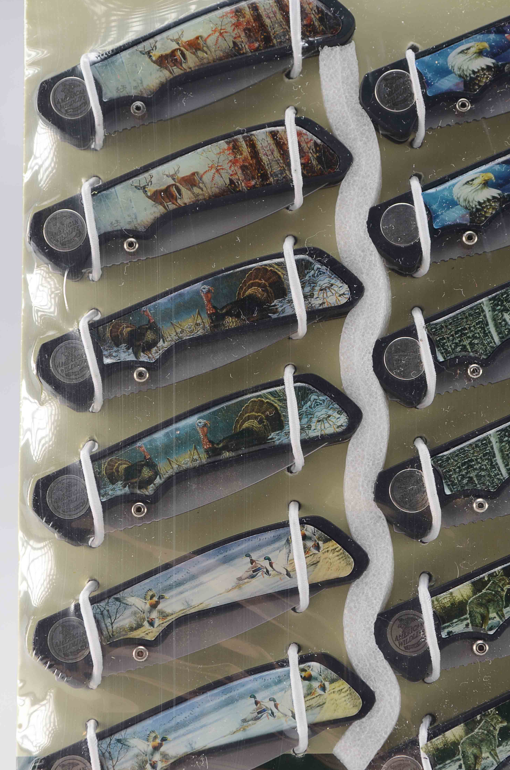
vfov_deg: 24.5
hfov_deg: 16.4
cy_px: 414
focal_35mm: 83
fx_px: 1772
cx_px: 259
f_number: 10
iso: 100
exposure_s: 1/80
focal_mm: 50
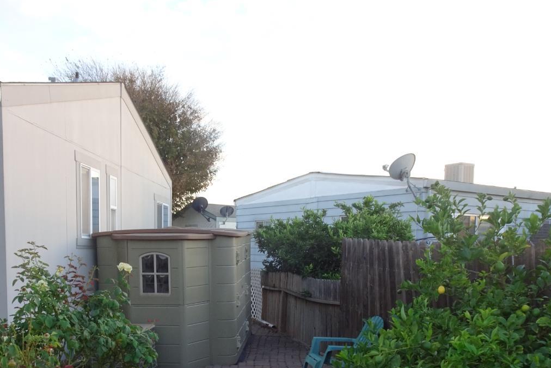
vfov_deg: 34.6
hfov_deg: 51.7
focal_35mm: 37
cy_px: 306
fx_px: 566
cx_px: 234
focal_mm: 4.1
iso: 100
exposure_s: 1/30
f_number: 3.5
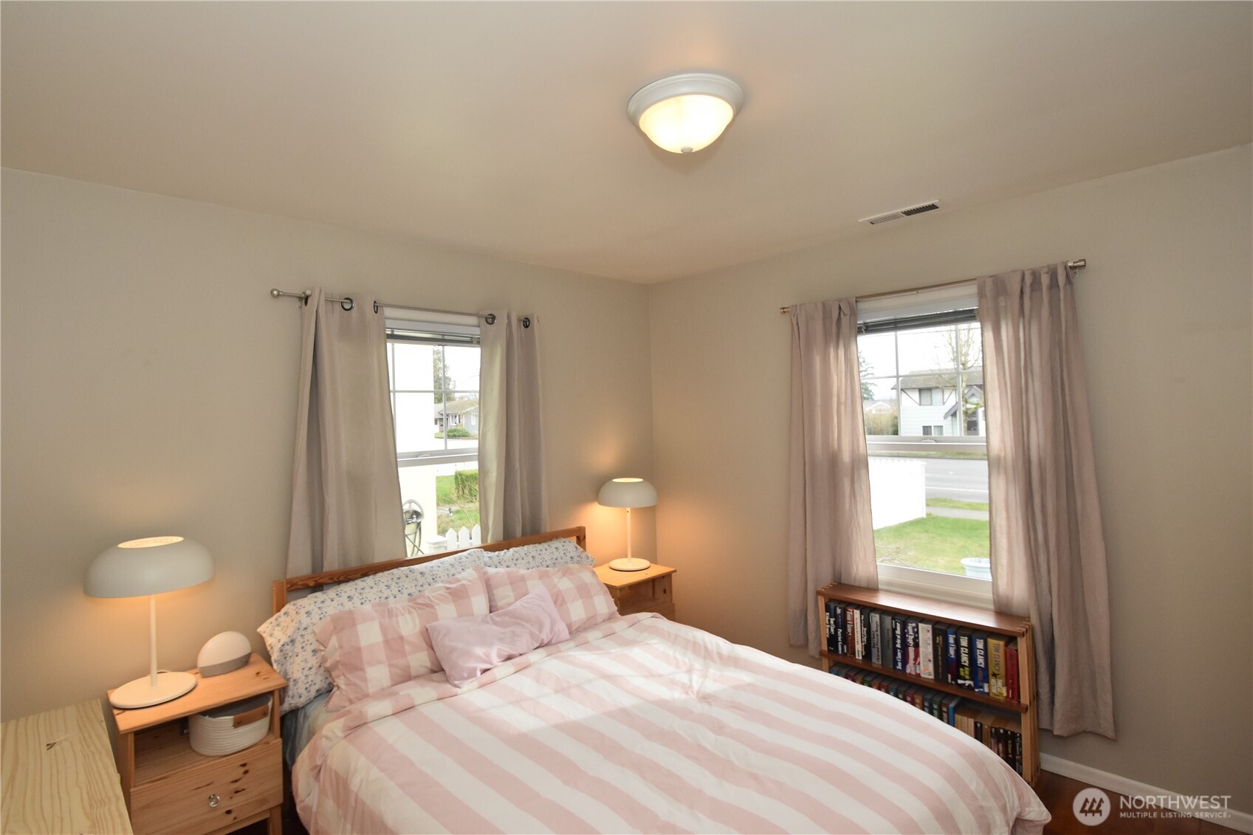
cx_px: 626
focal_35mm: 15
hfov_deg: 100.4
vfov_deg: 77.3
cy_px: 418
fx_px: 522
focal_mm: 10
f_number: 5
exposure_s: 1/200
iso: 800
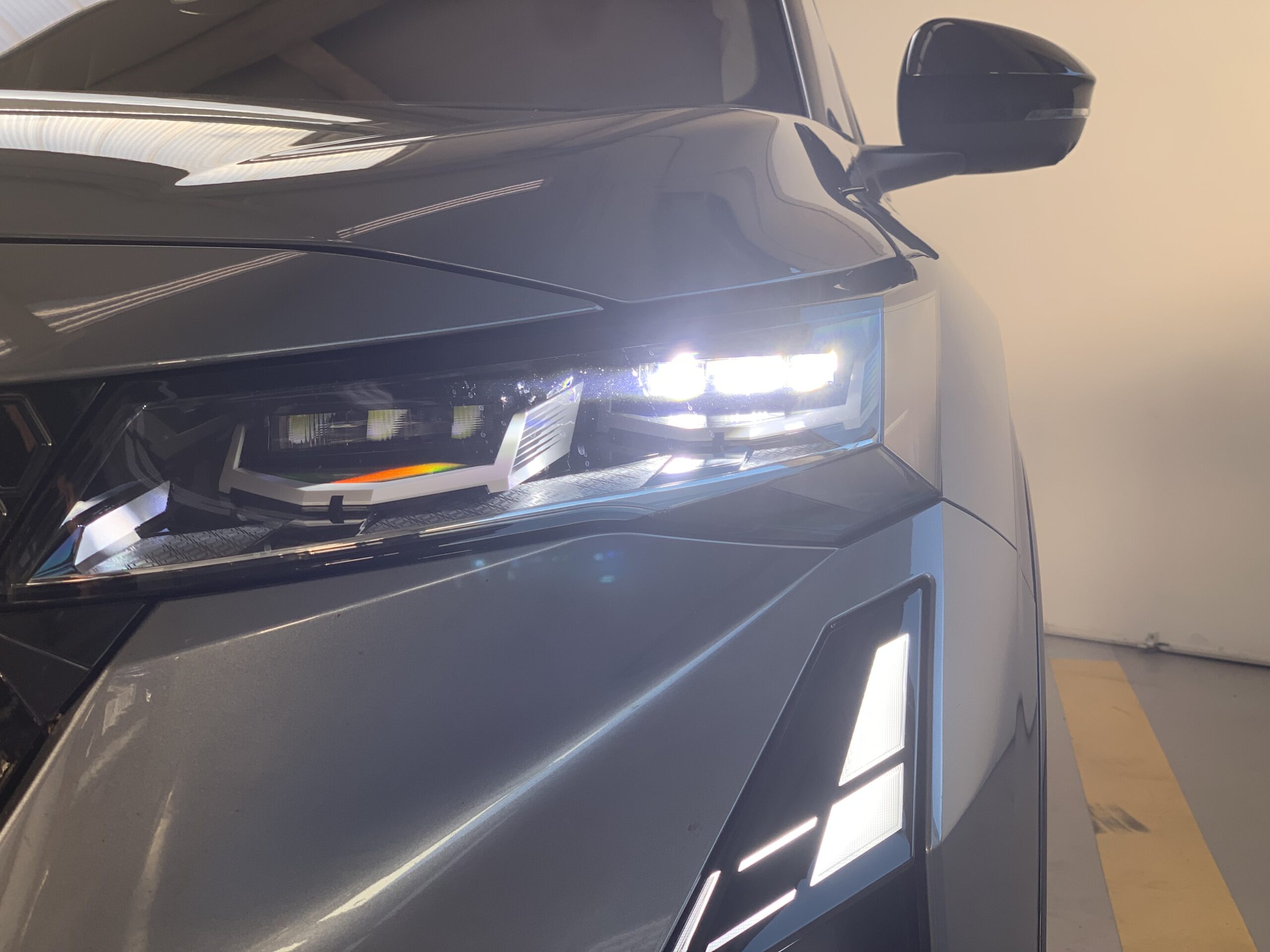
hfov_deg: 36.8
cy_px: 476
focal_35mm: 52
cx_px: 635
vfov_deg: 28.0
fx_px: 1908
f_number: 2.4
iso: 16
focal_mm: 6
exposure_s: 1/125
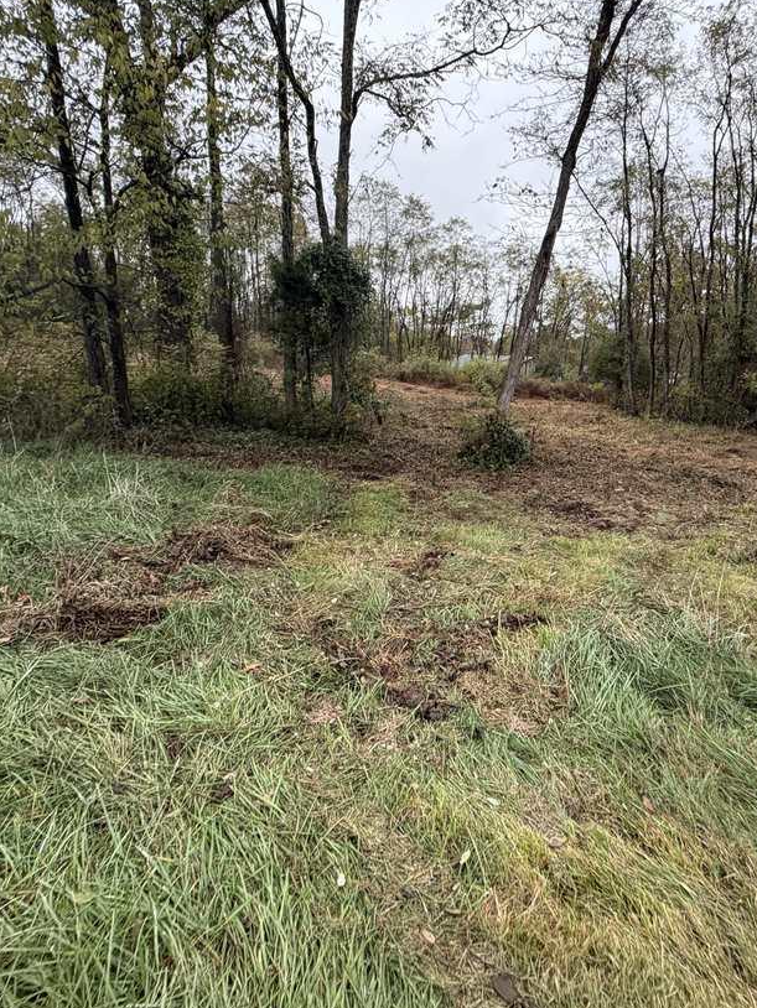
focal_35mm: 22
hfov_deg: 60.4
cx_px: 470
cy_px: 460
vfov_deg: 76.2
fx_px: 641
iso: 64
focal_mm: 2.22
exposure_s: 1/121
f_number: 2.2
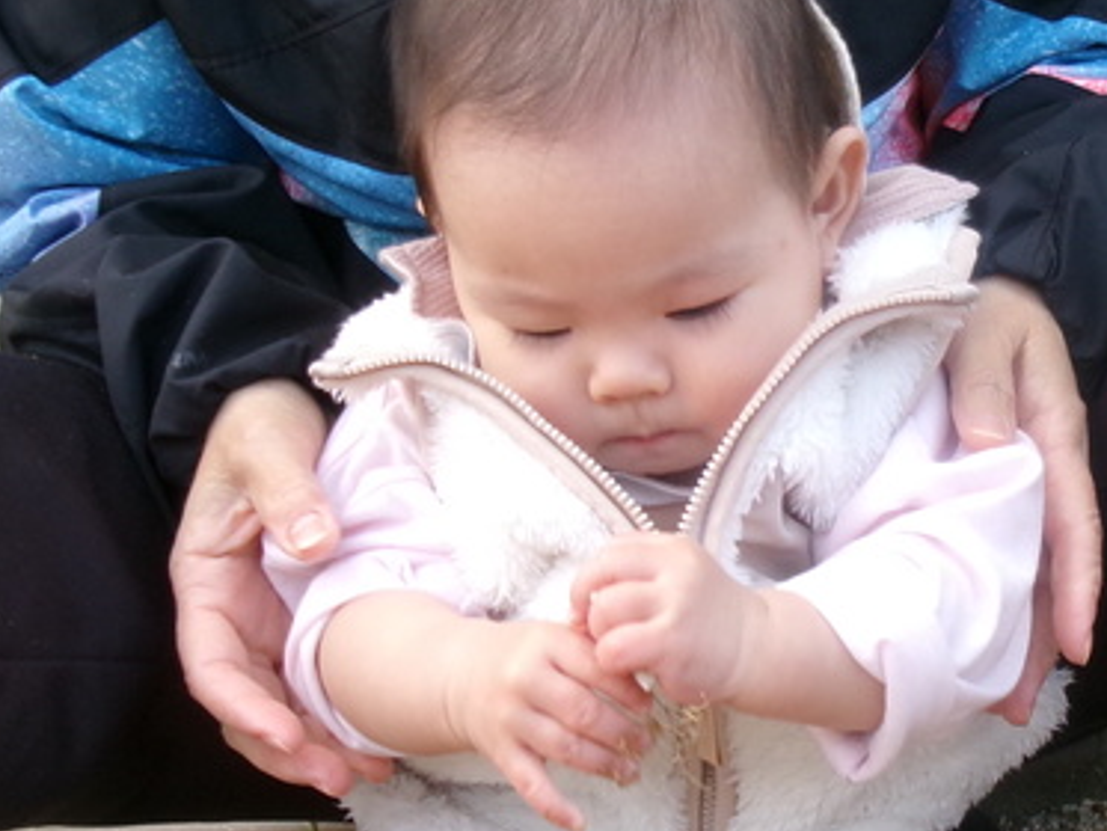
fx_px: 2399
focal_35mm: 75
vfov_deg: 19.6
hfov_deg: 25.7
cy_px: 436
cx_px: 795
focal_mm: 5.1
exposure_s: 1/125
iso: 154
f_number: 3.9
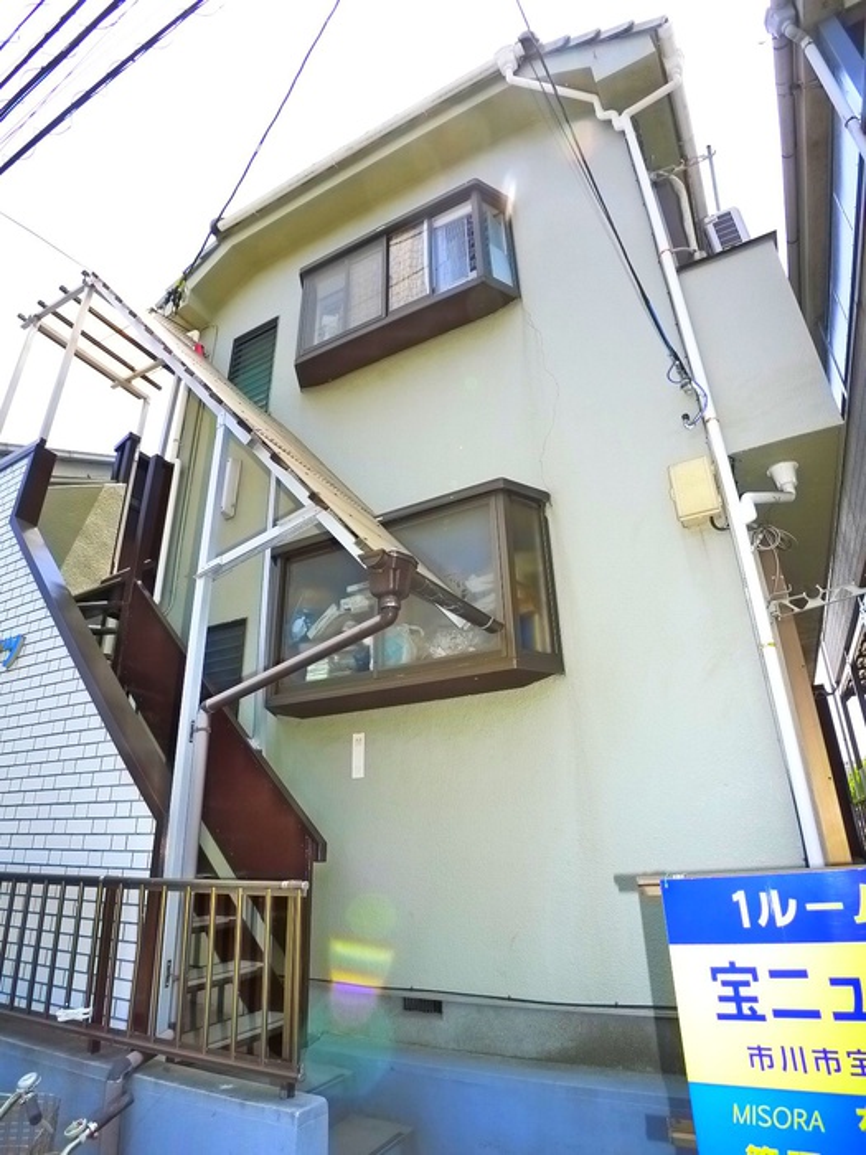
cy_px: 578
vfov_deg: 71.6
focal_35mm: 24
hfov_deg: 56.8
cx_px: 433
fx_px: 801
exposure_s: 1/400
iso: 400
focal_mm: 5.1
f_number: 3.2
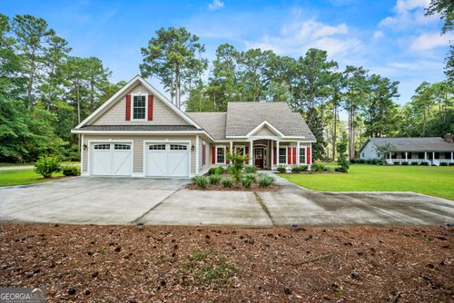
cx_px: 227
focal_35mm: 17
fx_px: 215
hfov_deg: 93.2
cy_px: 152
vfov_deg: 70.5
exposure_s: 1/500
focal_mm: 17
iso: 400
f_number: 7.1
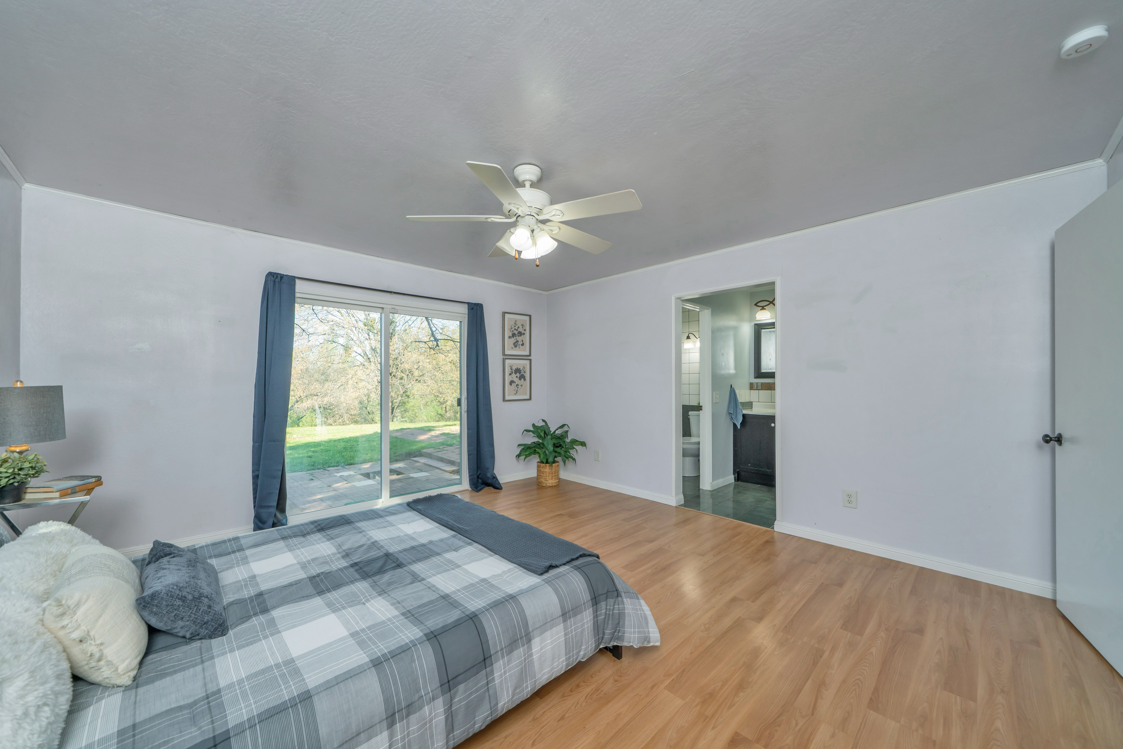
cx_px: 562
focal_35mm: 13
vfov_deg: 85.4
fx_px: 406
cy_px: 374
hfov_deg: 108.3
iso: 320
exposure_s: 1/100
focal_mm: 13
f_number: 6.3
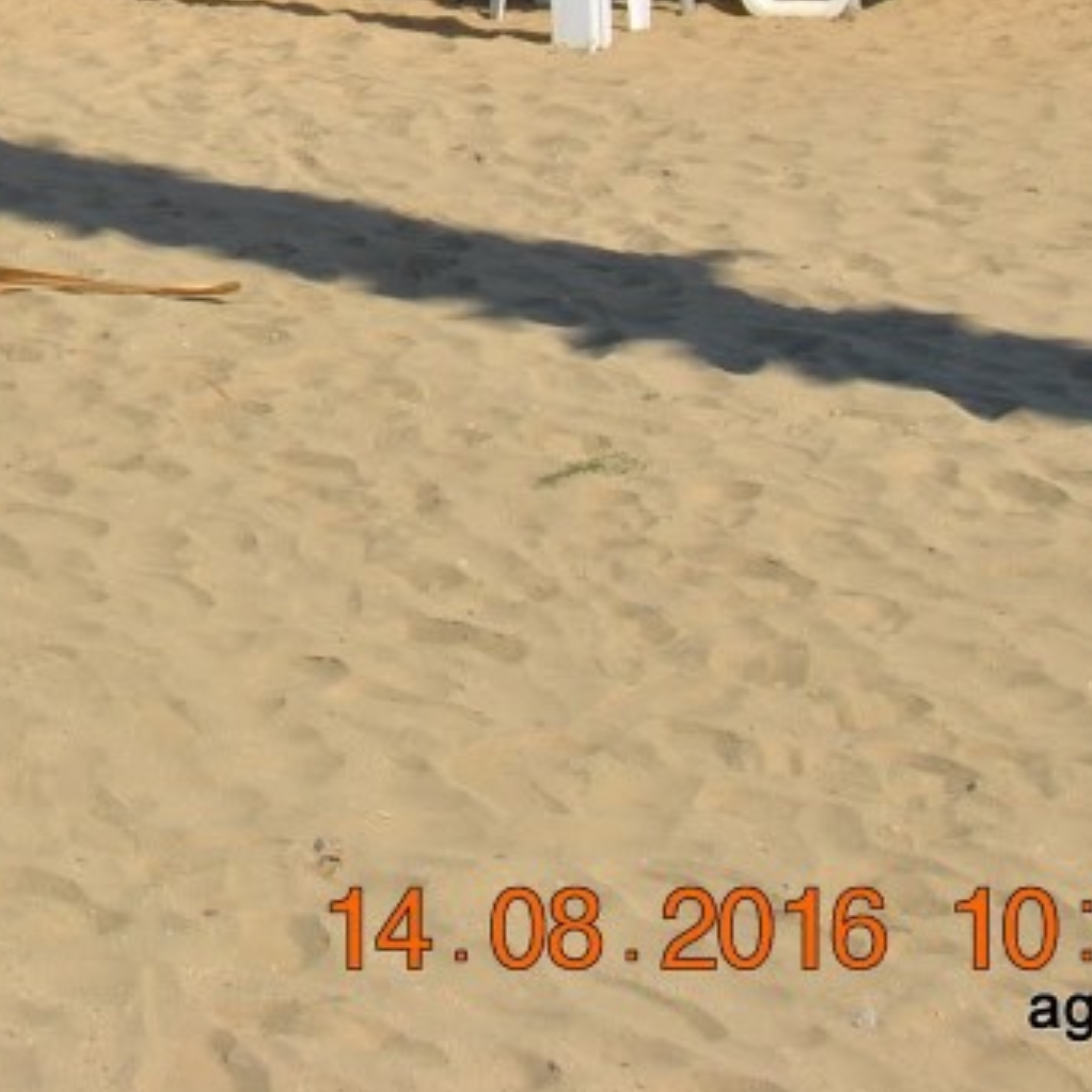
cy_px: -115
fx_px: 5211
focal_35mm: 146
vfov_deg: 11.8
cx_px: -258
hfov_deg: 11.7
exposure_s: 1/320
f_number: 9
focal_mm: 34
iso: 100
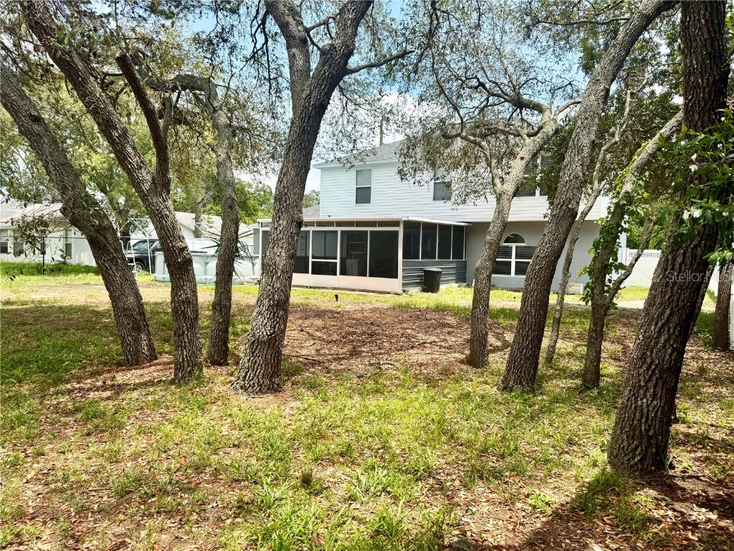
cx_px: 367
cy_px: 276
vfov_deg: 56.8
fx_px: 509
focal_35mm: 24
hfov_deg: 71.6
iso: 80
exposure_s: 1/2252
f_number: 1.78
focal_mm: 6.76
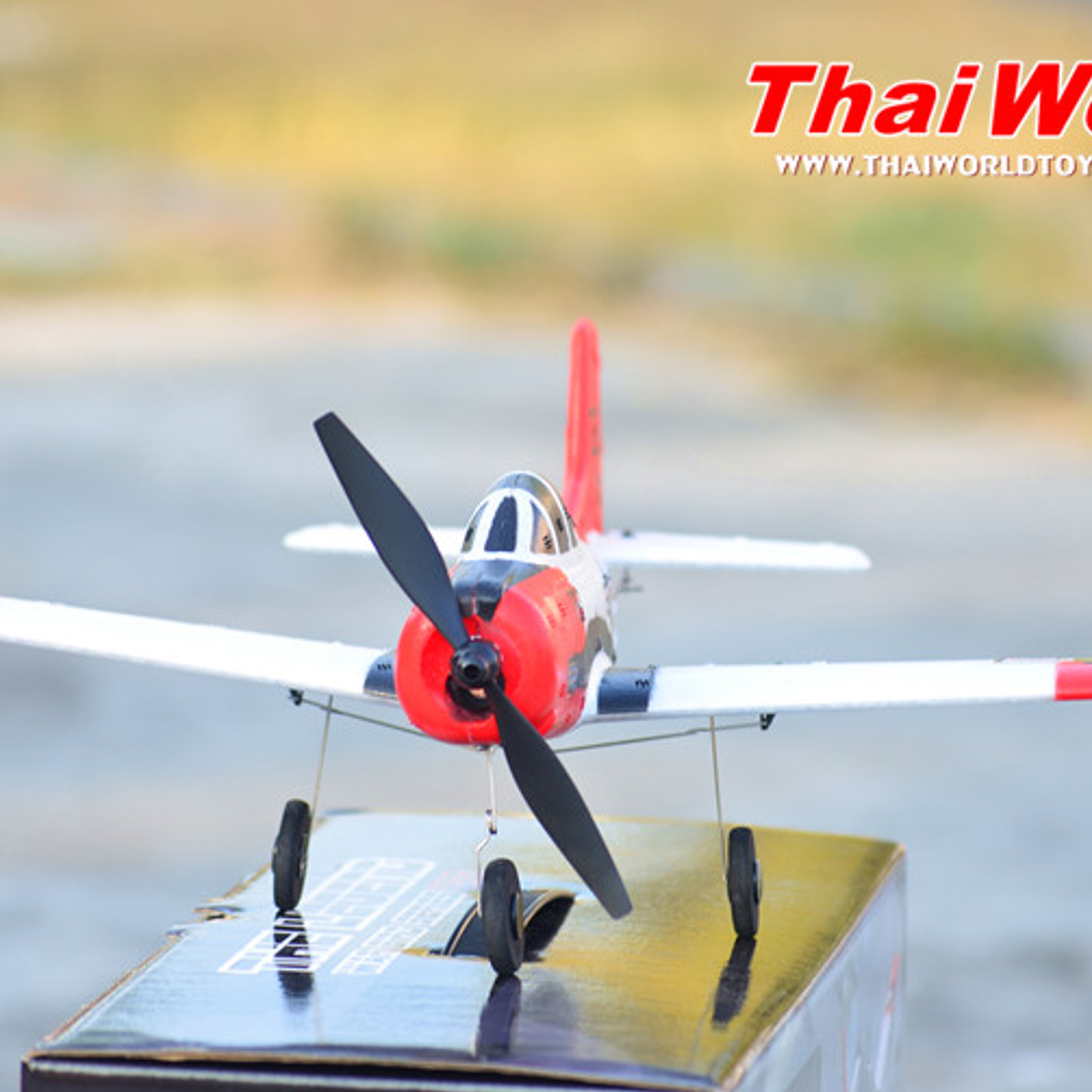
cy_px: 561
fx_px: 6638
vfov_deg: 9.4
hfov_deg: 9.4
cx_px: 501
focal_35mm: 186
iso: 100
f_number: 5.6
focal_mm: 92
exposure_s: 1/80
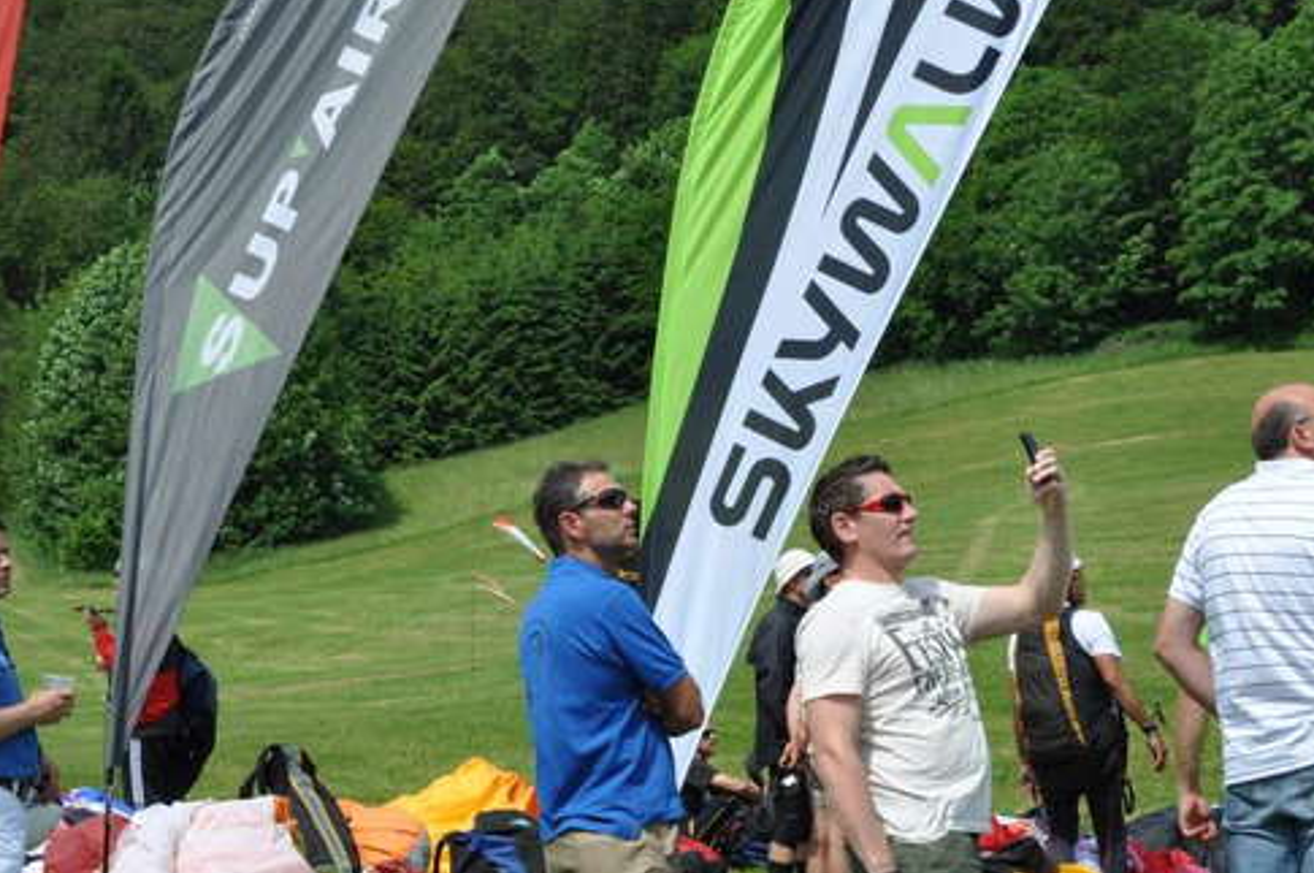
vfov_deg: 14.6
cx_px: 634
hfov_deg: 21.9
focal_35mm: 93
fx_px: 3390
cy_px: 545
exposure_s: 1/160
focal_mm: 38
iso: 200
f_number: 13
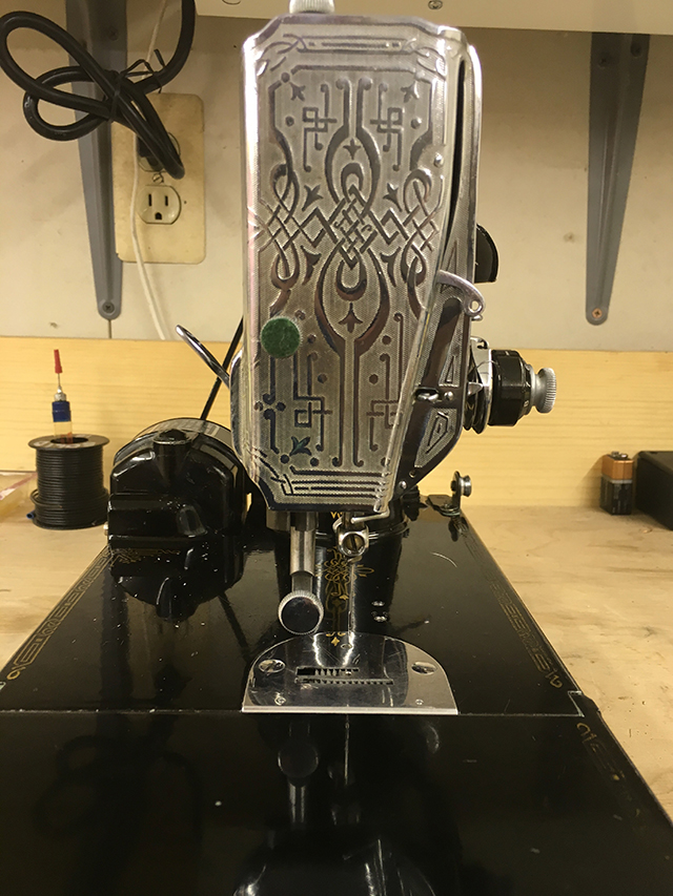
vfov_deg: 61.7
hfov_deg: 48.2
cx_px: 336
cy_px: 448
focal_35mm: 29
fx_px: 752
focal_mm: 4.15
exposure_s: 1/30
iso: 50
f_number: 2.2
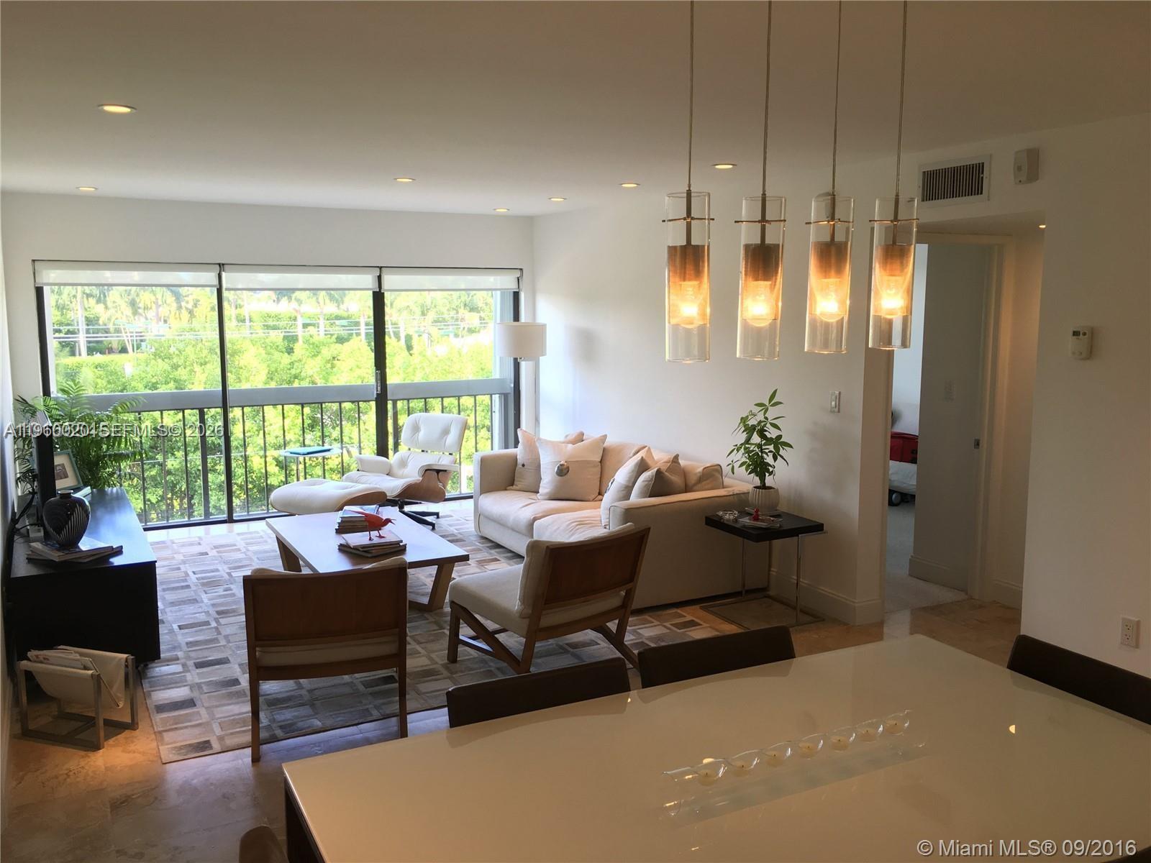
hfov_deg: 61.7
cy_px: 432
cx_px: 576
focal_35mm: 29
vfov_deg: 48.2
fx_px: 964
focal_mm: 4.15
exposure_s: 1/60
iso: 32
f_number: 2.2
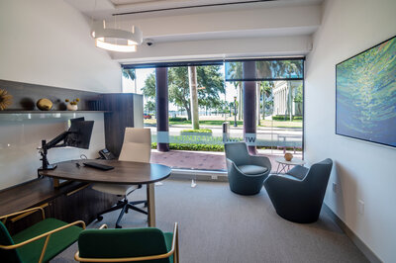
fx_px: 187
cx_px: 198
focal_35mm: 17
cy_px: 132
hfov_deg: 93.3
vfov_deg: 70.3
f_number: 8
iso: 100
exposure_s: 1/30
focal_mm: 17
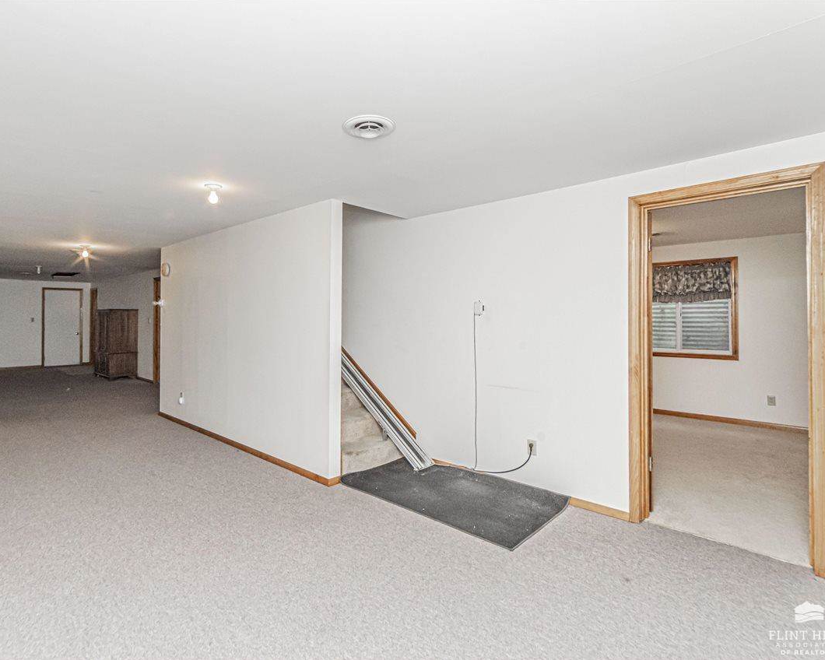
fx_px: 415
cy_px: 330
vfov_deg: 77.0
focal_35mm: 17
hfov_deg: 89.2
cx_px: 360
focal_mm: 10
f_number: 14
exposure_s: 1/60
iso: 3200
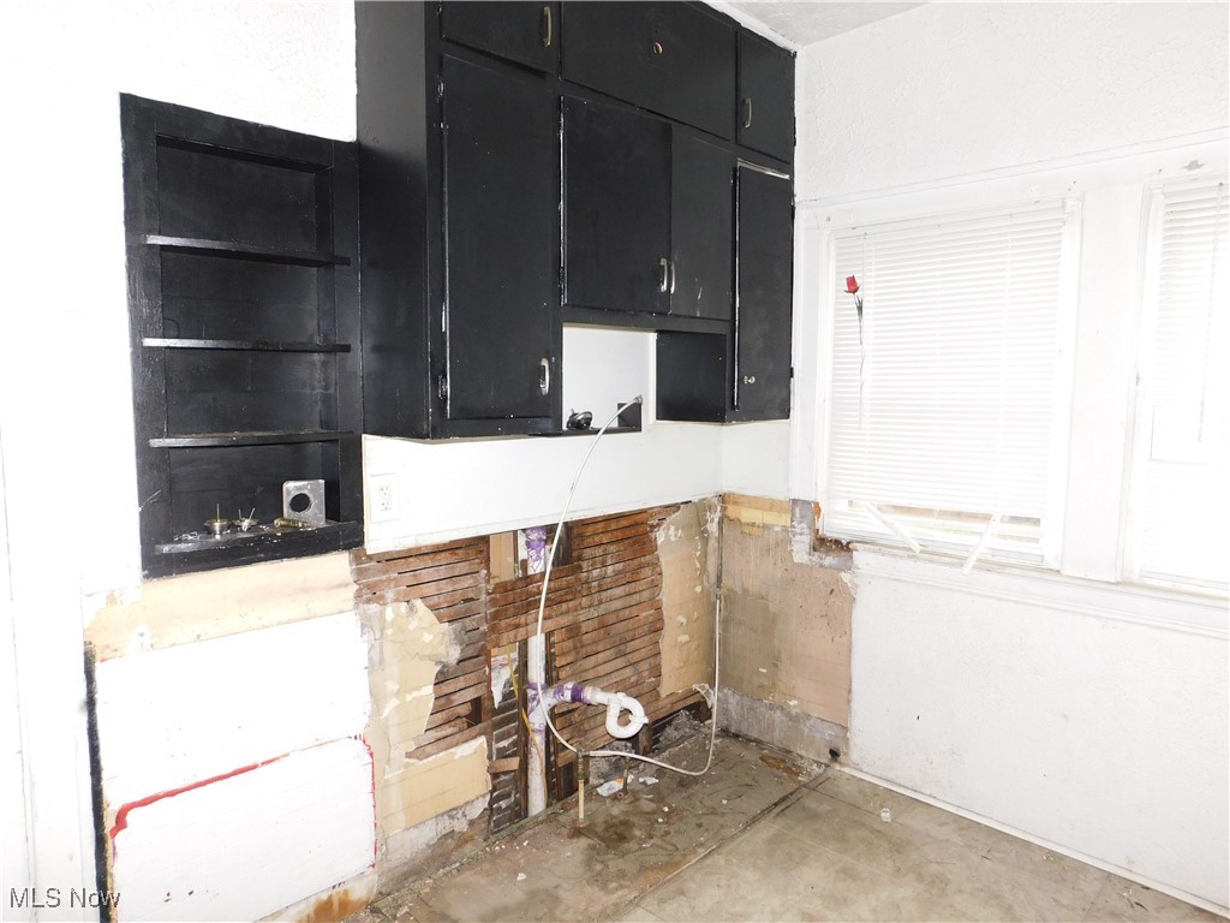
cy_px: 462
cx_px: 615
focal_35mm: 23
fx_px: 817
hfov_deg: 73.9
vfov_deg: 58.9
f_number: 3
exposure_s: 1/30
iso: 220
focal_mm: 4
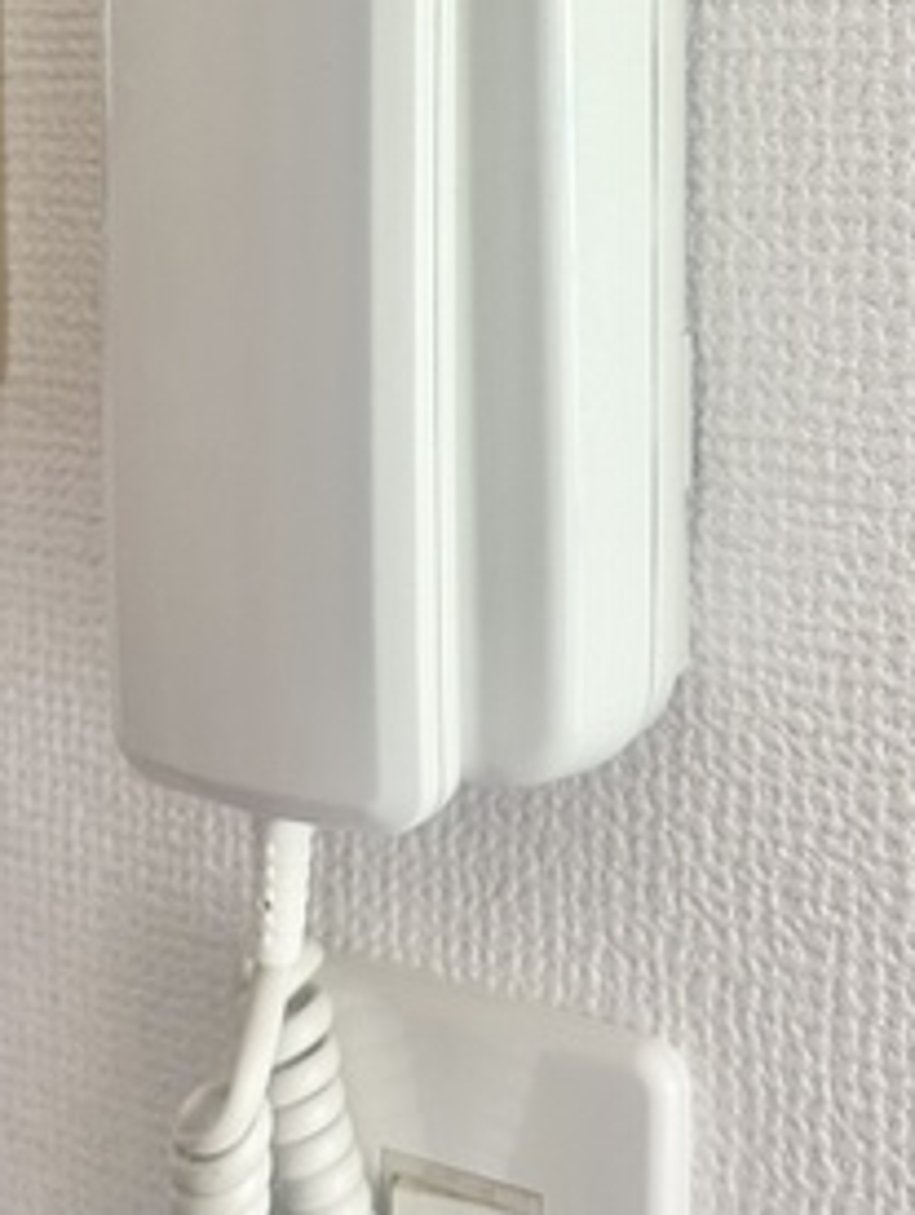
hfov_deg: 24.1
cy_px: 150
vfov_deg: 30.4
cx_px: 431
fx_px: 2145
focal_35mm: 61
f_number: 1.78
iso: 200
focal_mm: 6.86
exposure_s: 1/121
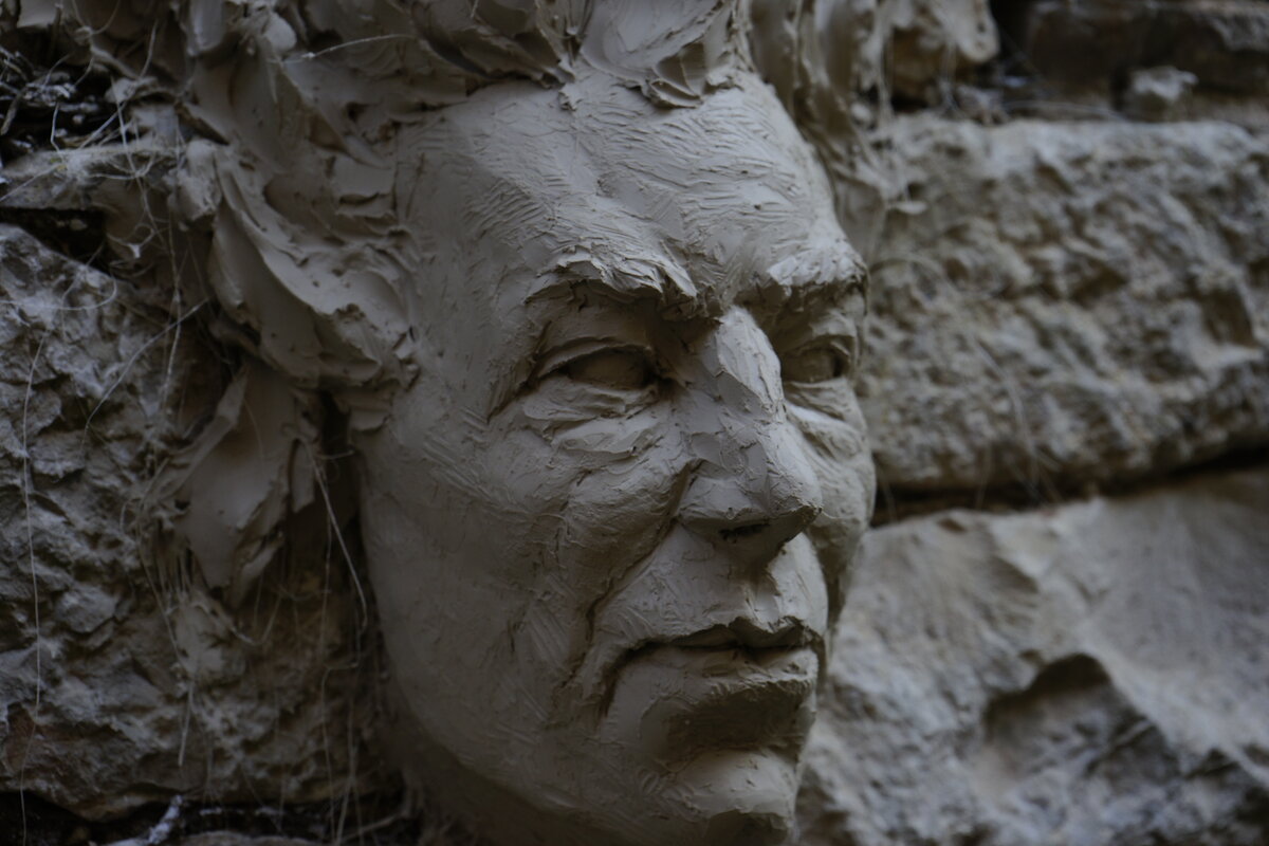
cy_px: 423
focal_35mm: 54
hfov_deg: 36.9
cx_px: 634
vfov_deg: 25.1
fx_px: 1903
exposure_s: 1/100
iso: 400
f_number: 5.6
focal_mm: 54
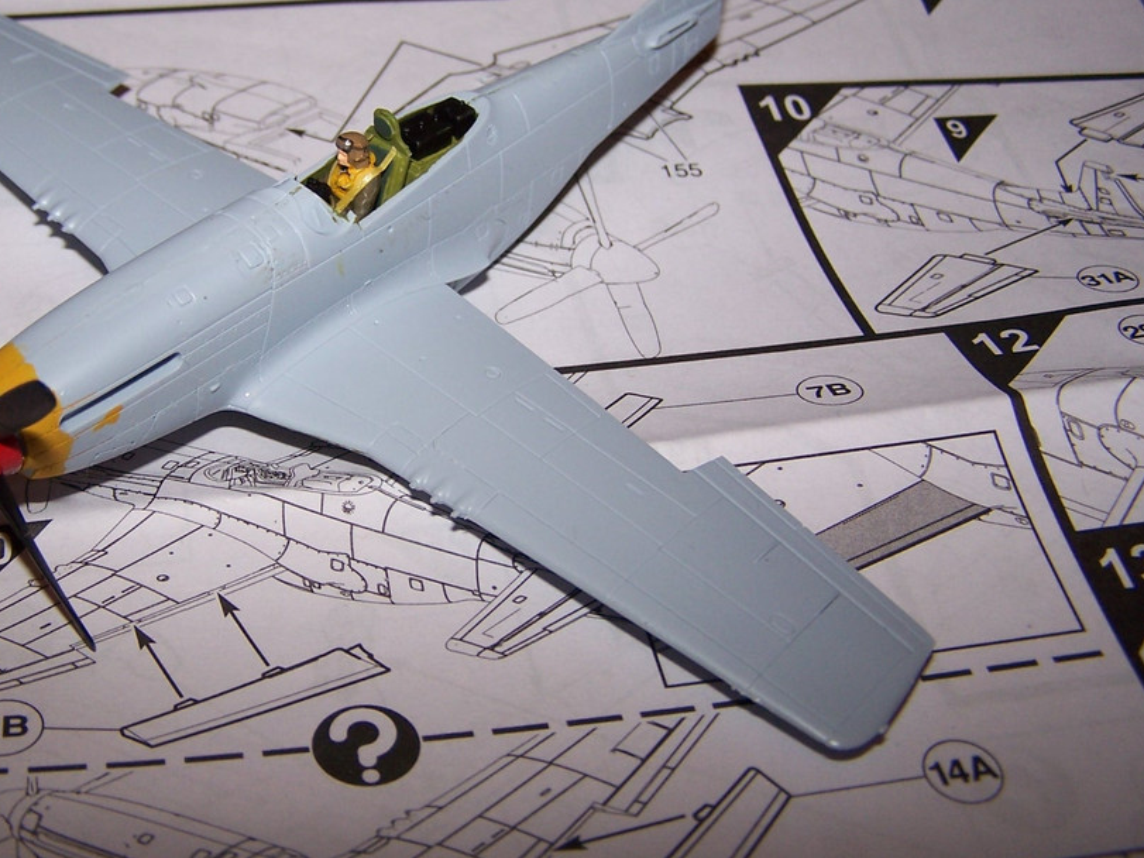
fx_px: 1652
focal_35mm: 50
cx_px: 404
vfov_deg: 29.1
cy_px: 361
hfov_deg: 37.9
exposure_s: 1/60
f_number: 2.8
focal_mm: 6.3
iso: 80
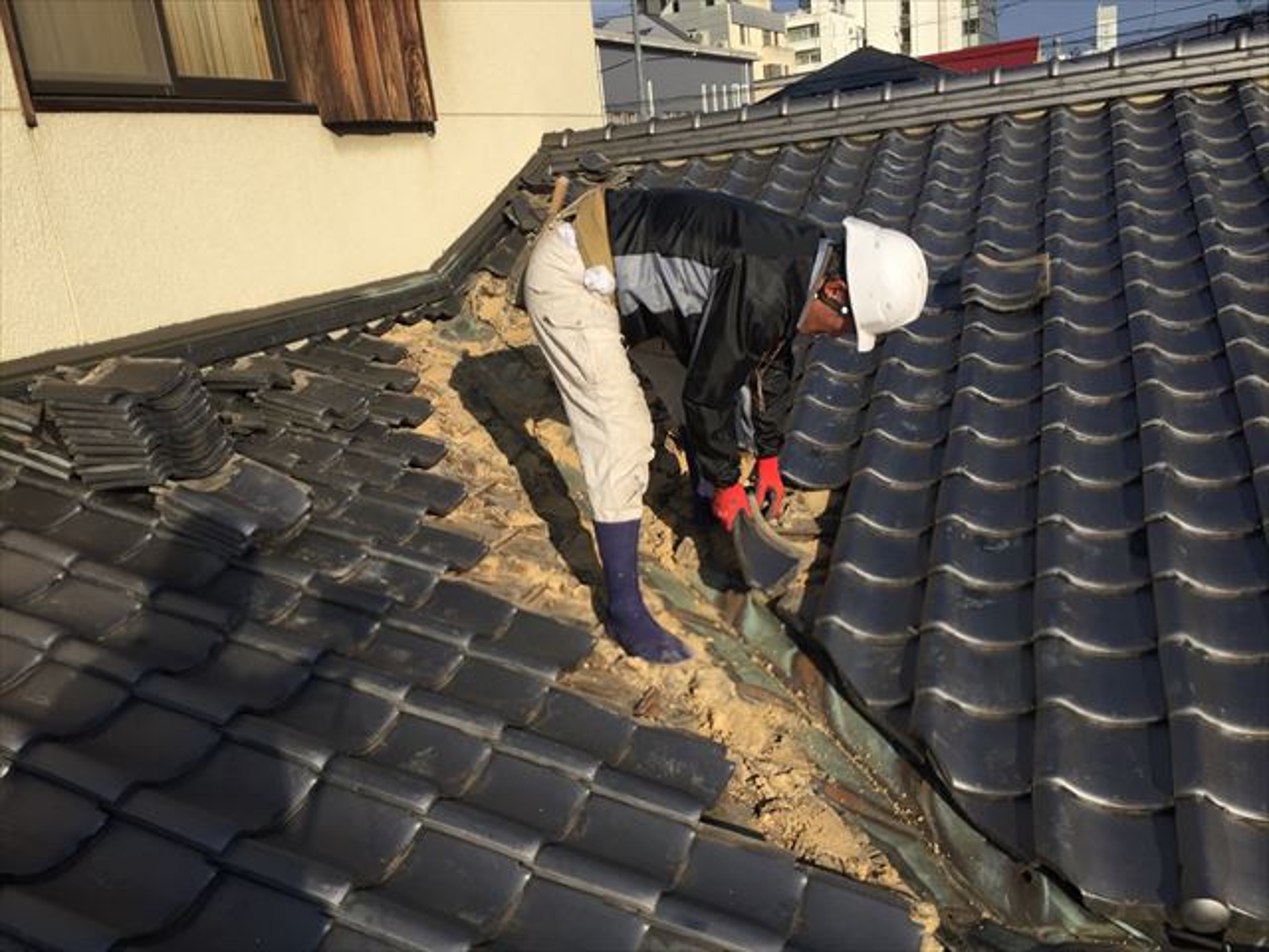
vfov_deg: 48.2
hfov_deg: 61.7
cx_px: 634
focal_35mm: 29
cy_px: 476
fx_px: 1063
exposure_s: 1/2083
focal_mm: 4.15
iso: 32
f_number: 2.2
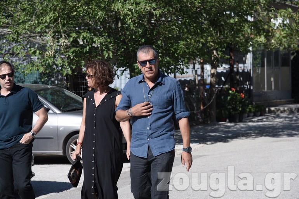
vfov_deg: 11.4
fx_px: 997
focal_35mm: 120
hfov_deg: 17.1
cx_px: 150
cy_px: 100
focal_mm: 120
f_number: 5.6
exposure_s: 1/320
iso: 100
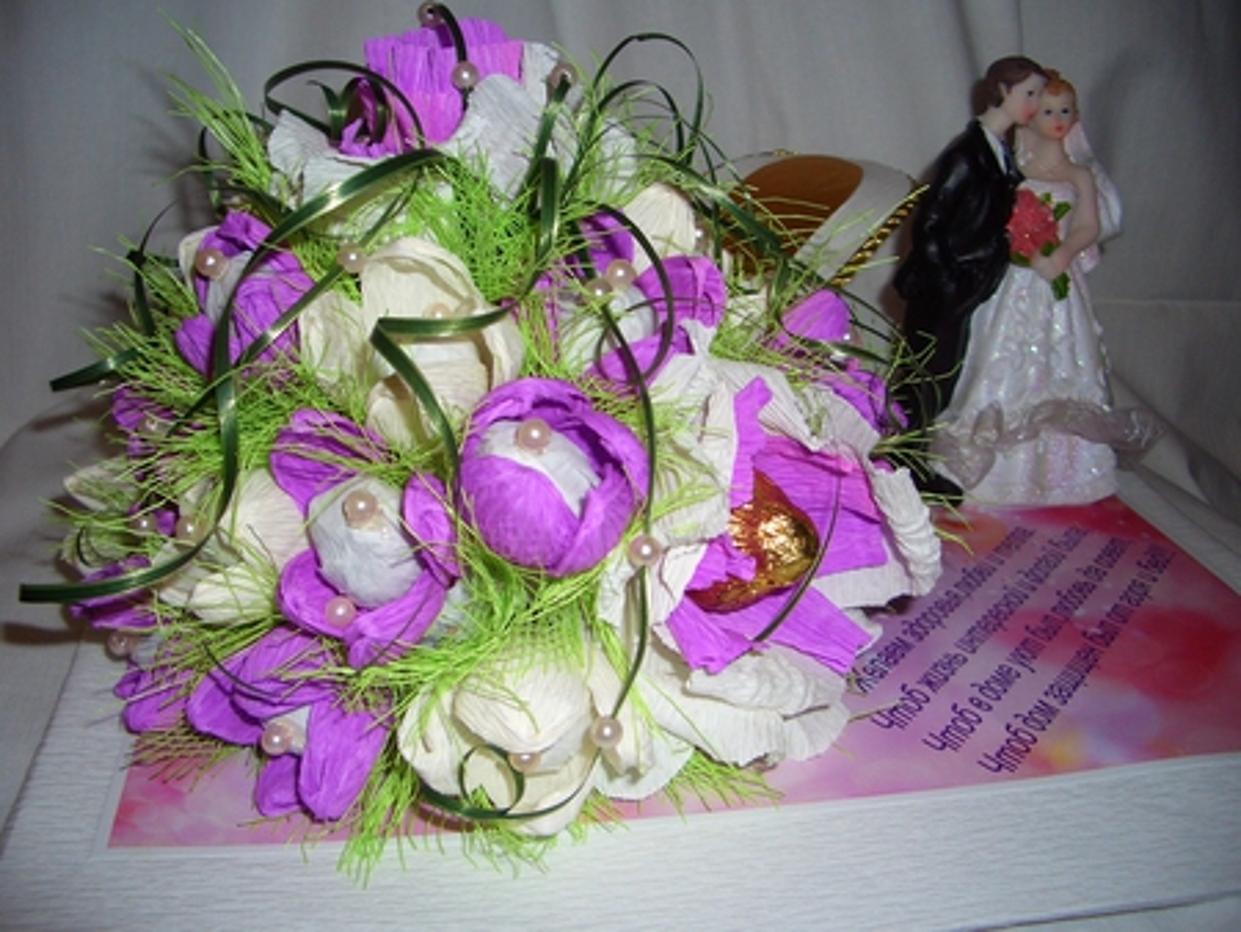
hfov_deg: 52.6
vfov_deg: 40.7
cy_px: 466
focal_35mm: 35
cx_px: 620
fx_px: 1255
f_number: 2.6
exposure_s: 1/60
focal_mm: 5.8
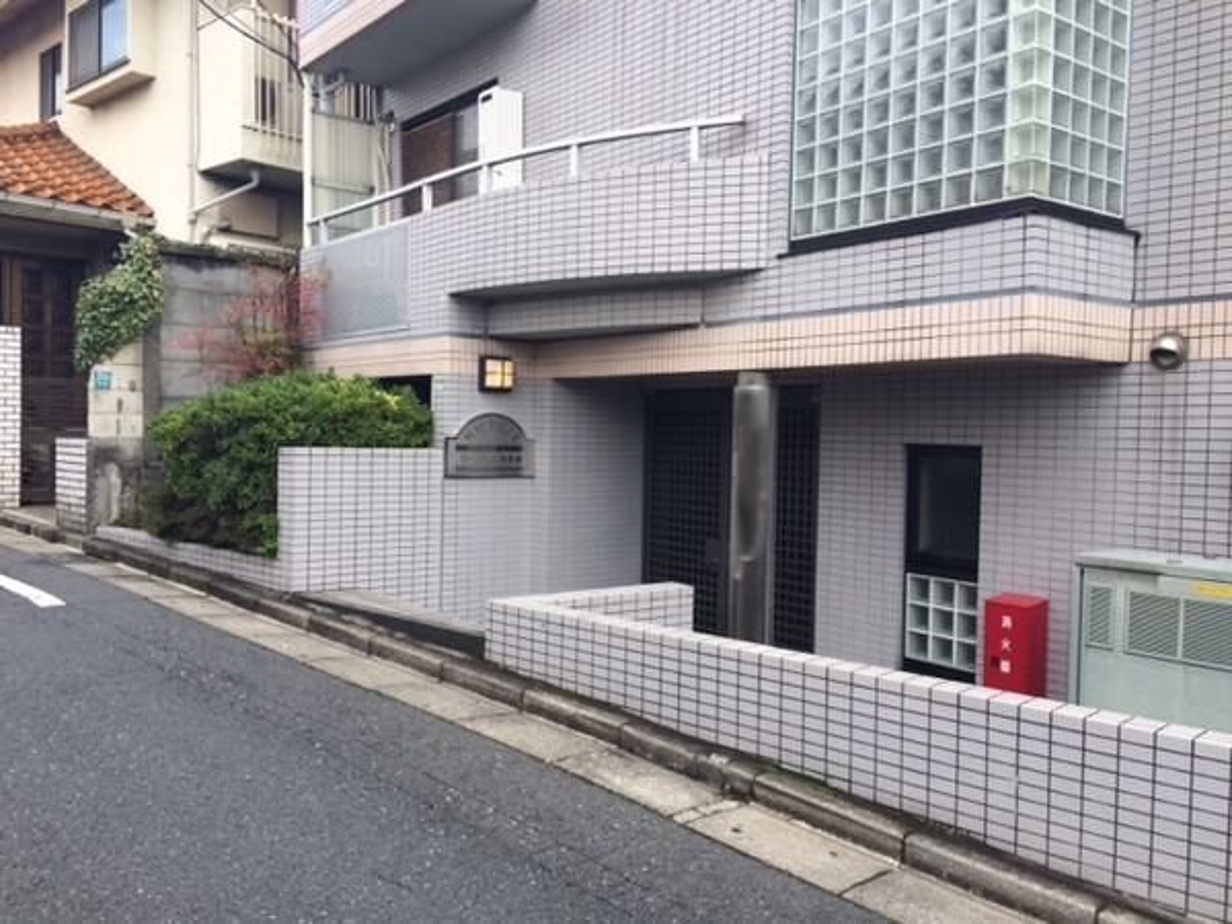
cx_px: 616
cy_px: 462
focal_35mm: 29
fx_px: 1032
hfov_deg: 61.7
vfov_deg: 48.2
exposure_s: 1/441
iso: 32
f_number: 2.2
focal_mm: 4.15
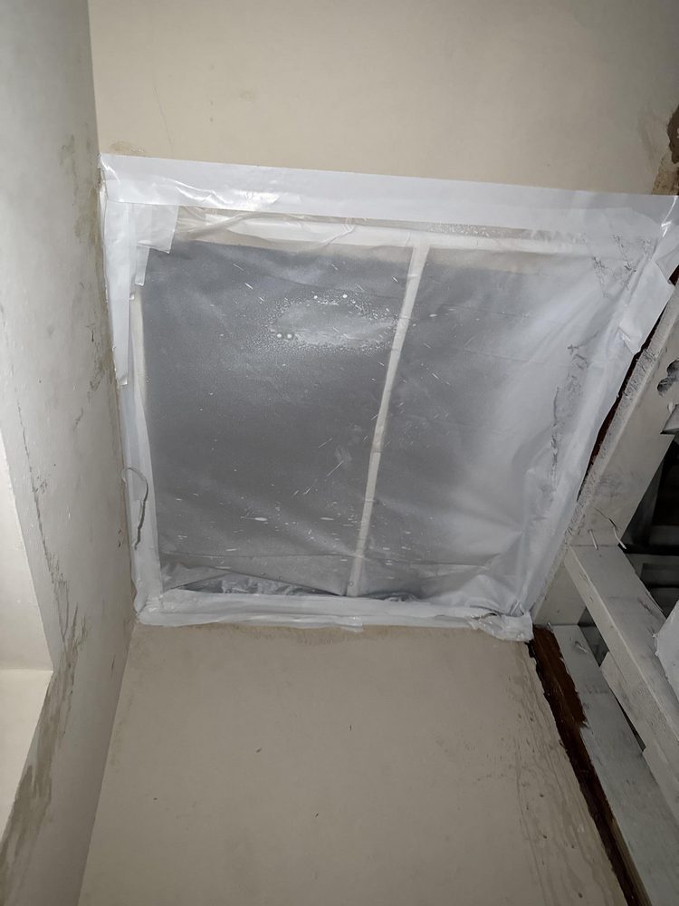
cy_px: 453
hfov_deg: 56.8
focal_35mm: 24
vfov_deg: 71.6
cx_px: 340
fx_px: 628
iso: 800
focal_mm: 6.76
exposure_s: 1/50
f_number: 1.78
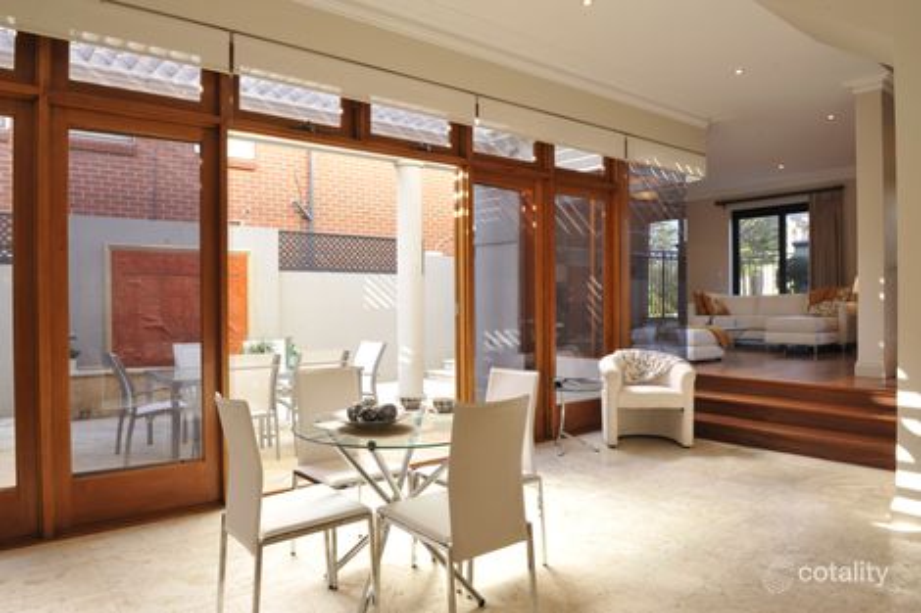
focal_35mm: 24
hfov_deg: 73.8
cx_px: 460
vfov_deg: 53.1
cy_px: 306
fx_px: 614
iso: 200
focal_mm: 24
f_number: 16
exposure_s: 1/3
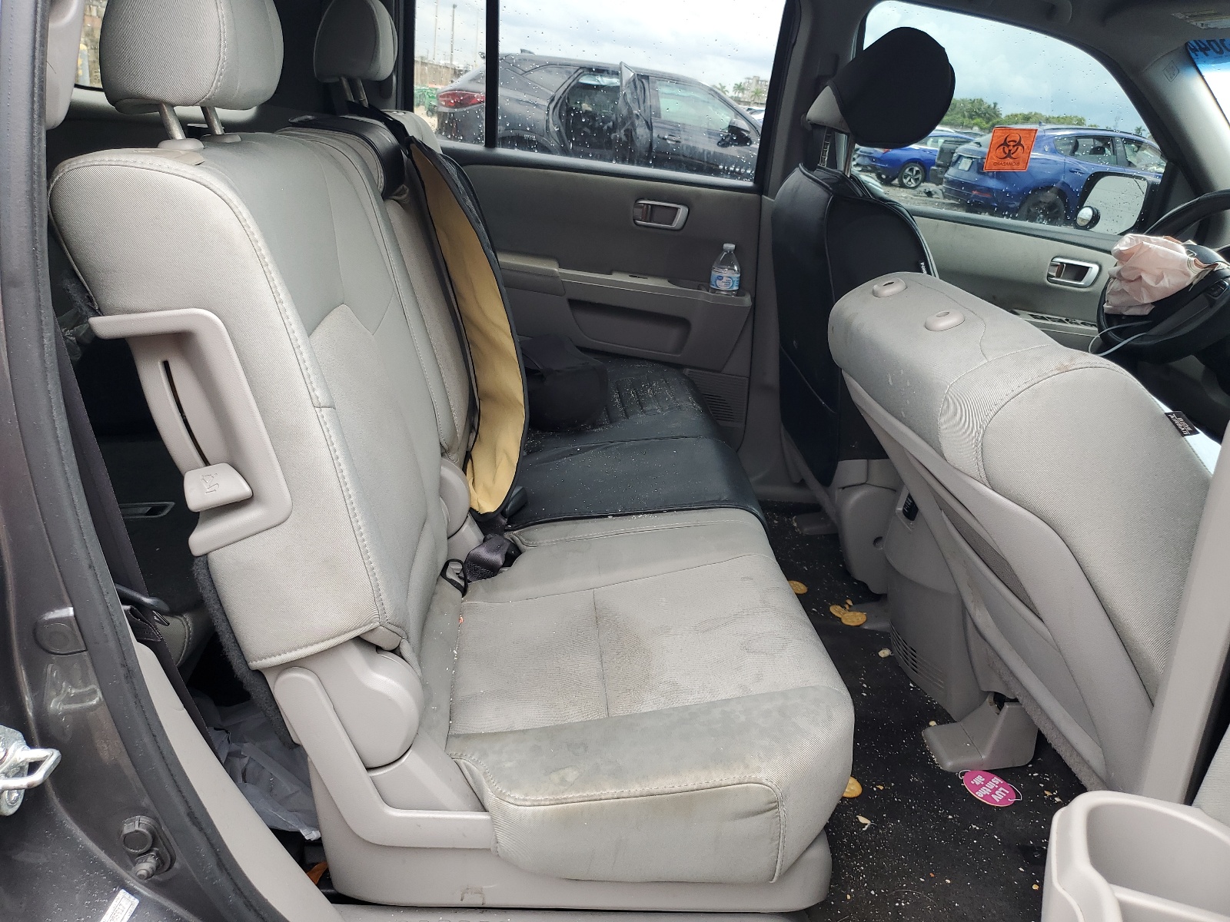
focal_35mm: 26
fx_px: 924
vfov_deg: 53.1
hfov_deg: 67.3
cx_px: 615
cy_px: 461
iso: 50
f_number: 1.5
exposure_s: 1/323
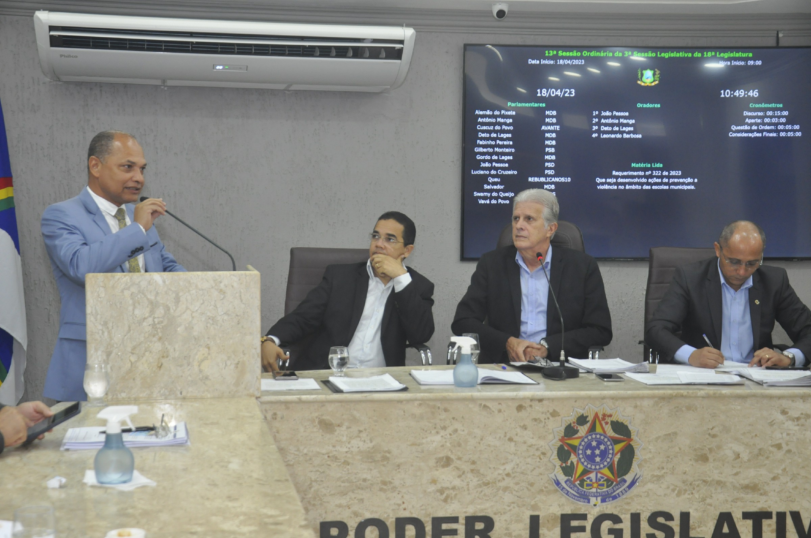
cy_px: 269
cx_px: 406
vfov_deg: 22.6
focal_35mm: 60
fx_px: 1350
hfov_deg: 33.4
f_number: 5.6
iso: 800
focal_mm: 40
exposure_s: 1/60
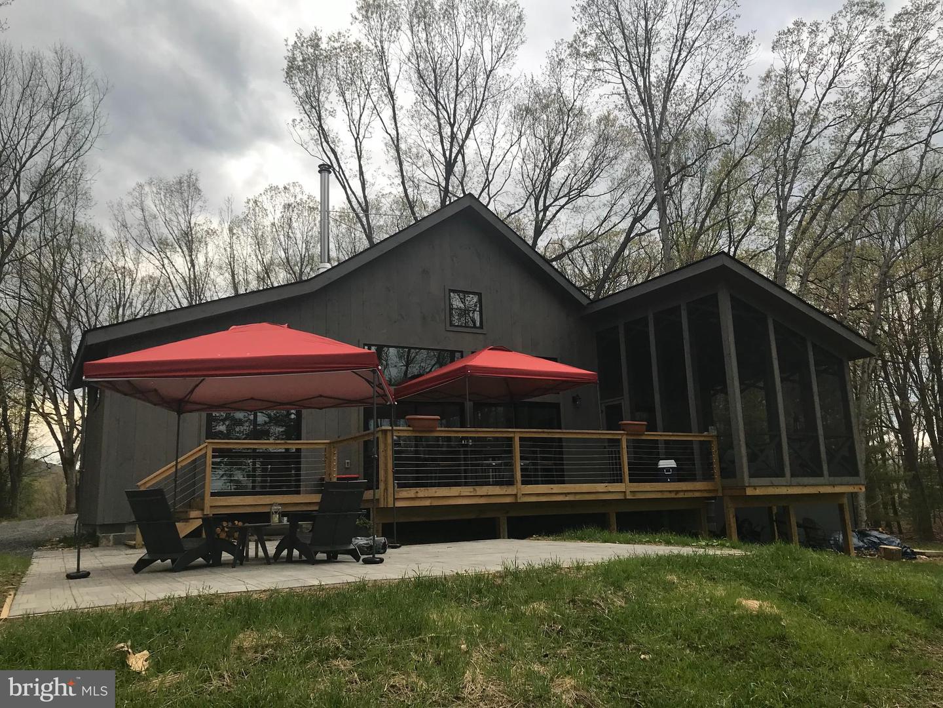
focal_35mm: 28
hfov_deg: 63.4
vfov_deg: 49.7
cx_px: 472
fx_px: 763
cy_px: 354
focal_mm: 3.99
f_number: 1.8
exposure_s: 1/580
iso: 20
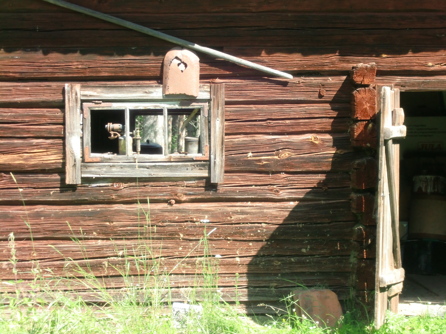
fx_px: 1340
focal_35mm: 104
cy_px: 167
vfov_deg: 14.2
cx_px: 223
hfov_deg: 18.9
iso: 125
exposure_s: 1/100
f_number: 5.9
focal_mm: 18.6
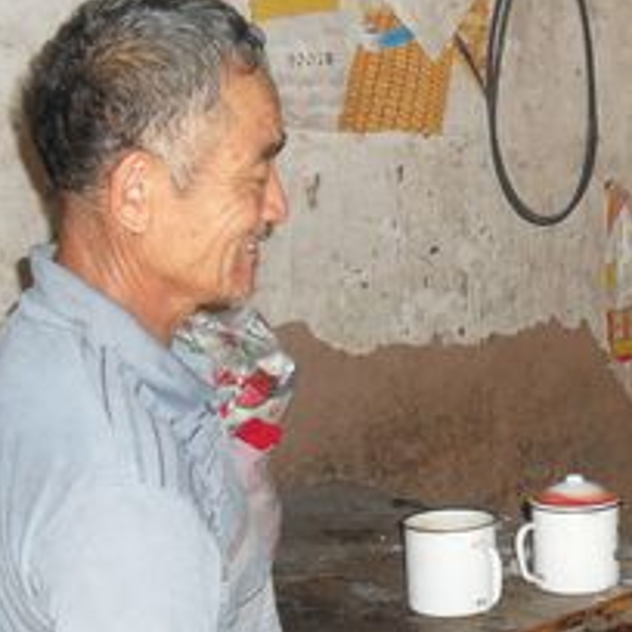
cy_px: 349
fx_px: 1570
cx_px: 647
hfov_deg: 21.8
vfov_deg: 22.8
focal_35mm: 76
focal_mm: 6.3
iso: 200
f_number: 3.2
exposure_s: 1/45
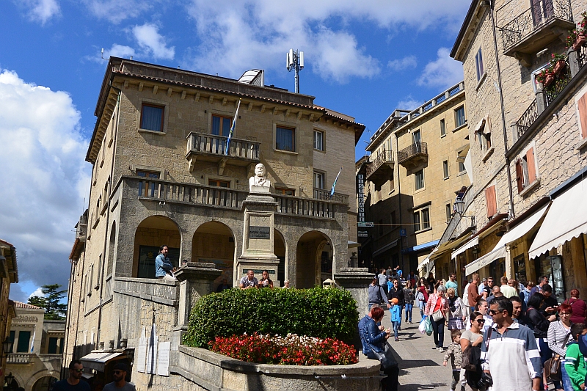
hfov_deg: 53.1
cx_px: 294
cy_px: 196
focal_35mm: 36
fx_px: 587
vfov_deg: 36.9
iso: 160
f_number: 5
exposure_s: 1/1250
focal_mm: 13.6
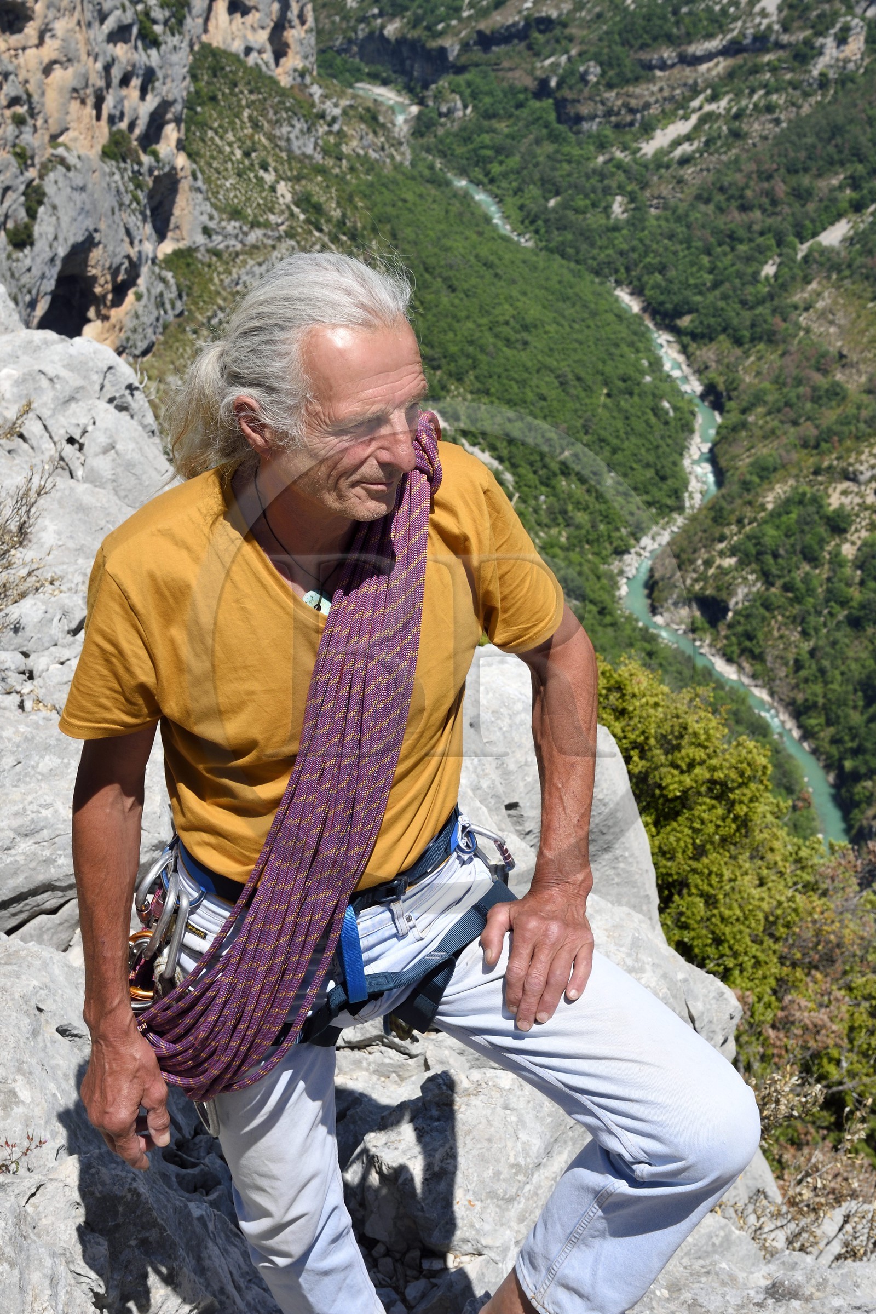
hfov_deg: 27.0
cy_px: 657
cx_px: 438
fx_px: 1824
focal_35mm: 50
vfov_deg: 39.6
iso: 200
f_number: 16
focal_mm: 50
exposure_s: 1/250
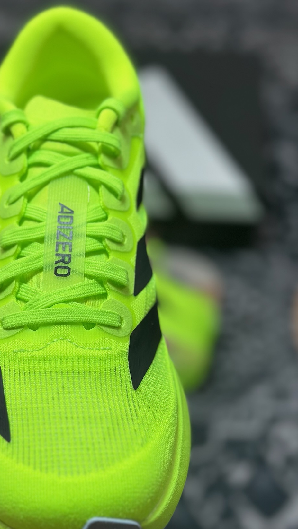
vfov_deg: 32.3
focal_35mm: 65
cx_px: 74
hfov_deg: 18.4
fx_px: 913
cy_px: 289
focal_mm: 6.86
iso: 80
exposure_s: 1/1133
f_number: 1.78
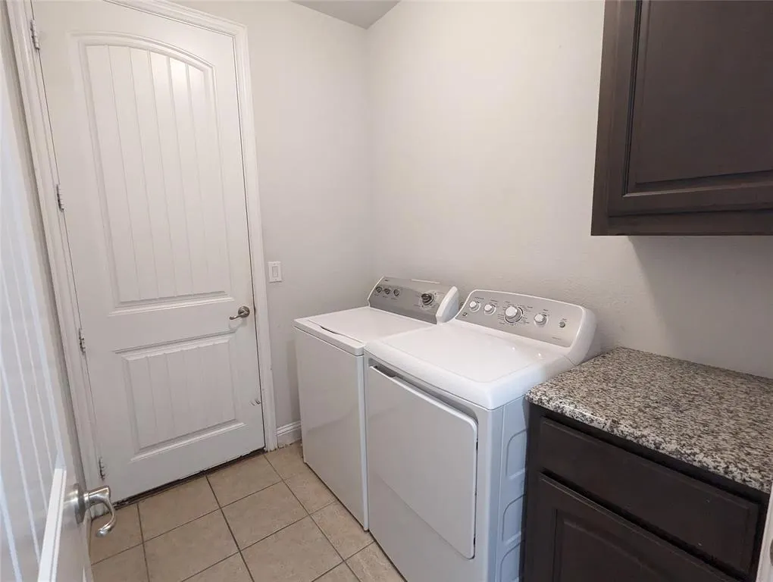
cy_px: 291
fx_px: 358
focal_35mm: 16
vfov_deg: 78.2
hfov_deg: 94.4
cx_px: 386
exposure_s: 1/120
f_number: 2.2
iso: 1068
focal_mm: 2.35
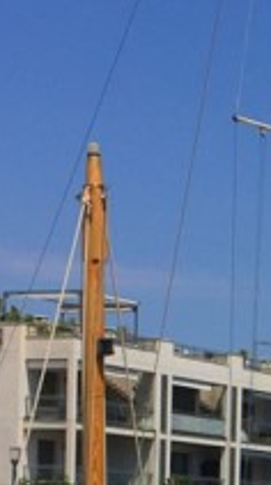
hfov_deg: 7.6
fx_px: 1925
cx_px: 606
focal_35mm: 150
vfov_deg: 13.9
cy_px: 582
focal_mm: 4.15
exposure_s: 1/4950
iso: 32
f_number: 2.2
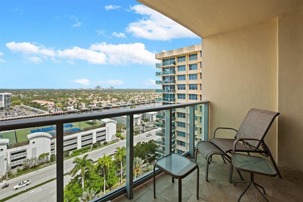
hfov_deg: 104.3
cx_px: 152
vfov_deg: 81.2
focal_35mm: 14
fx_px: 118
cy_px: 101
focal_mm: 14
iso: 200
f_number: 8
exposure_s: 1/800
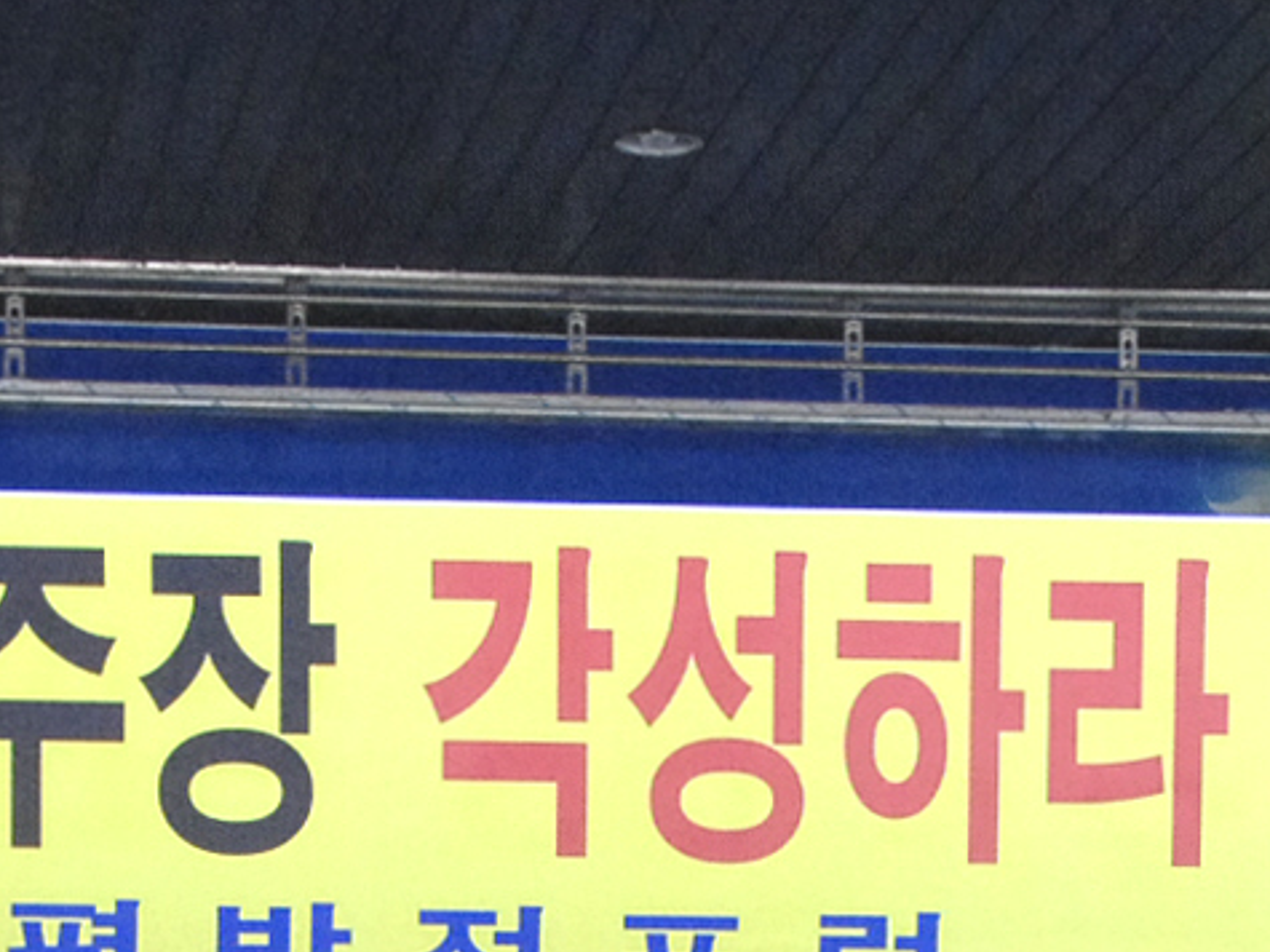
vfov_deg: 8.0
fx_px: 6676
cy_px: 1508
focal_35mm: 182
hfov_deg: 10.9
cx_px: 535
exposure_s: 1/320
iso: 800
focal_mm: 28
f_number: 8.5
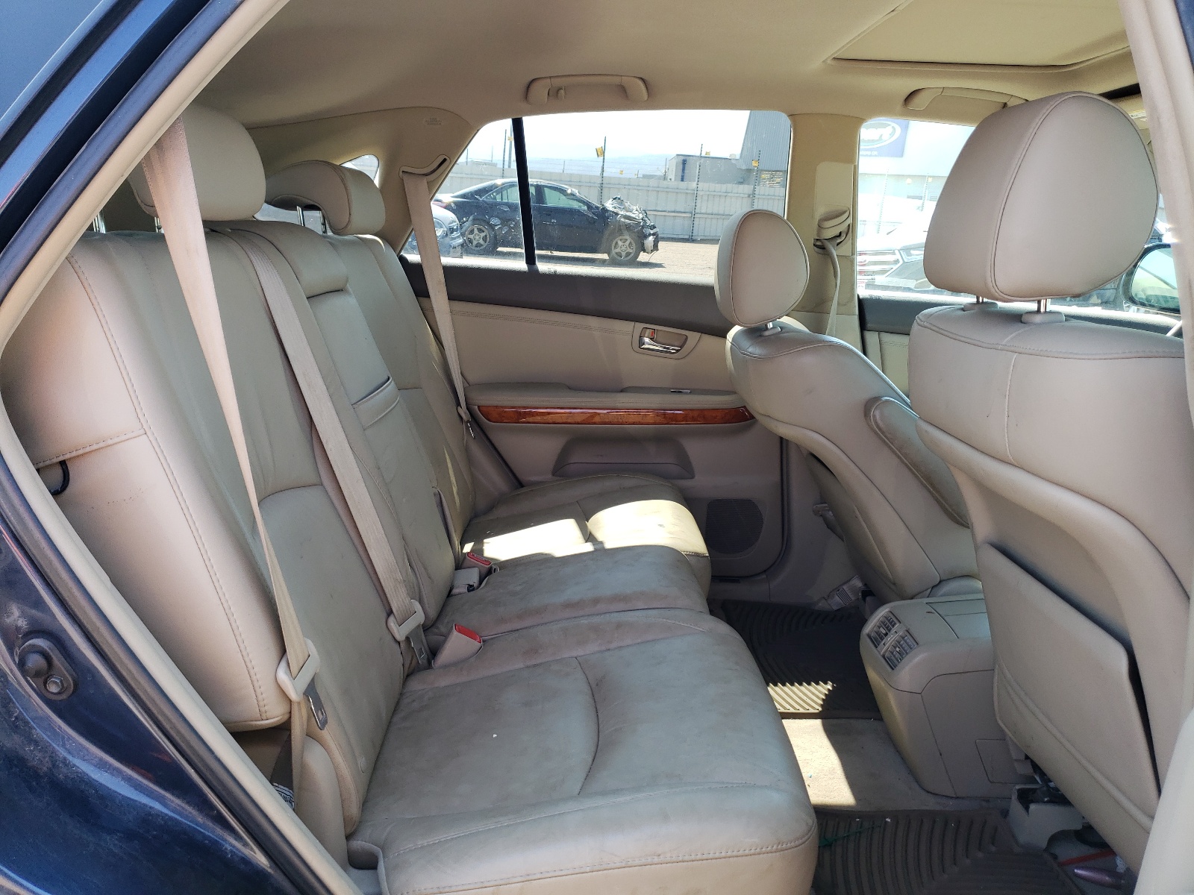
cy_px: 448
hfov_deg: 67.3
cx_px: 597
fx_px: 897
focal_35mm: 26
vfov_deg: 53.1
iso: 50
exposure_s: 1/208
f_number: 1.5
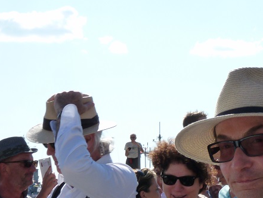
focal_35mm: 137
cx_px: 237
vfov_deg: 10.7
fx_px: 1041
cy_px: 212
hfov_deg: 14.3
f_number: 5.6
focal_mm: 10.4
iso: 125
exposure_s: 1/400
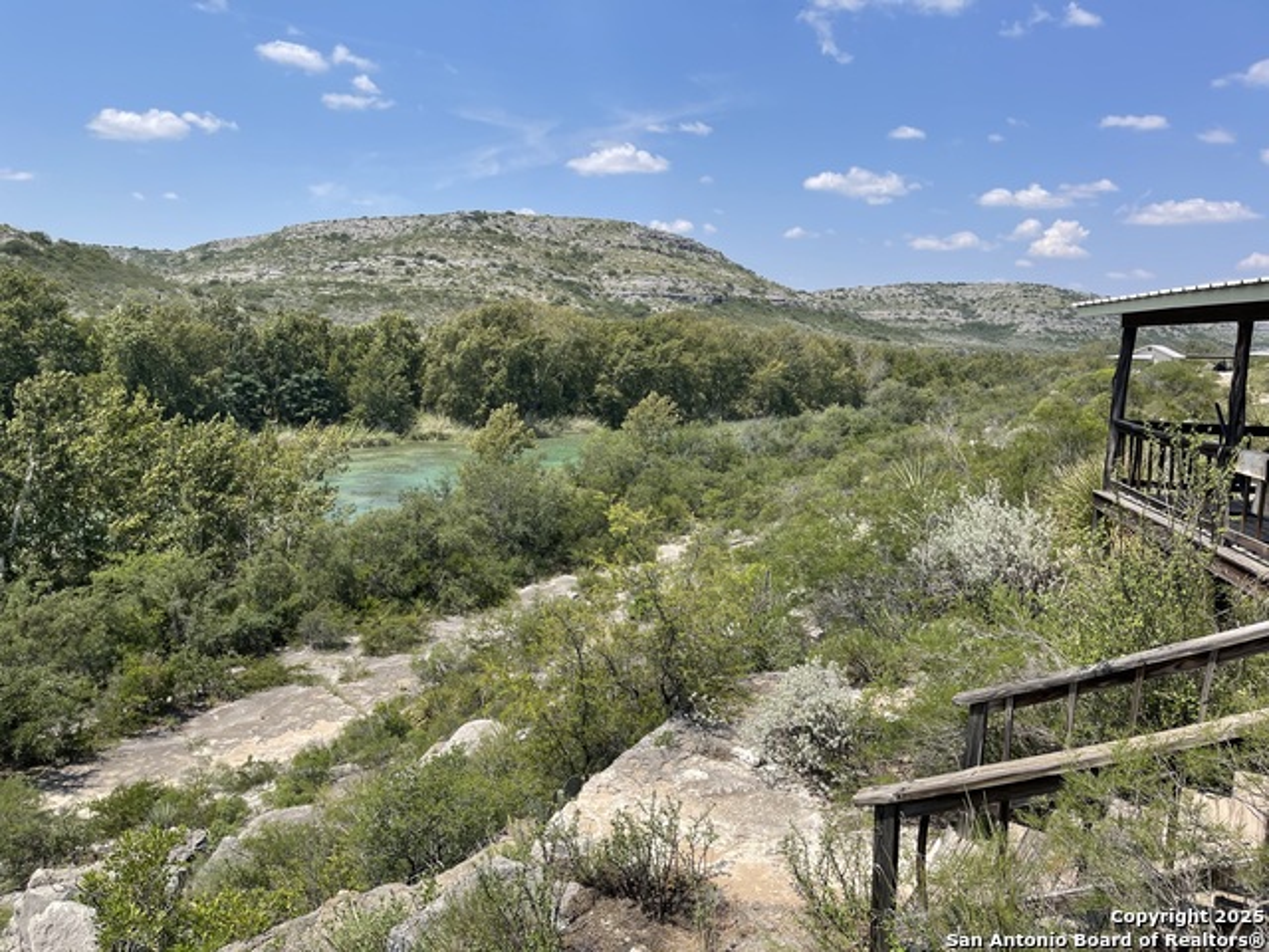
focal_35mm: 25
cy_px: 476
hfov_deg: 69.4
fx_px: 916
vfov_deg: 54.9
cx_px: 634
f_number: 1.6
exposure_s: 1/2857
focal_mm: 5.1
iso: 32
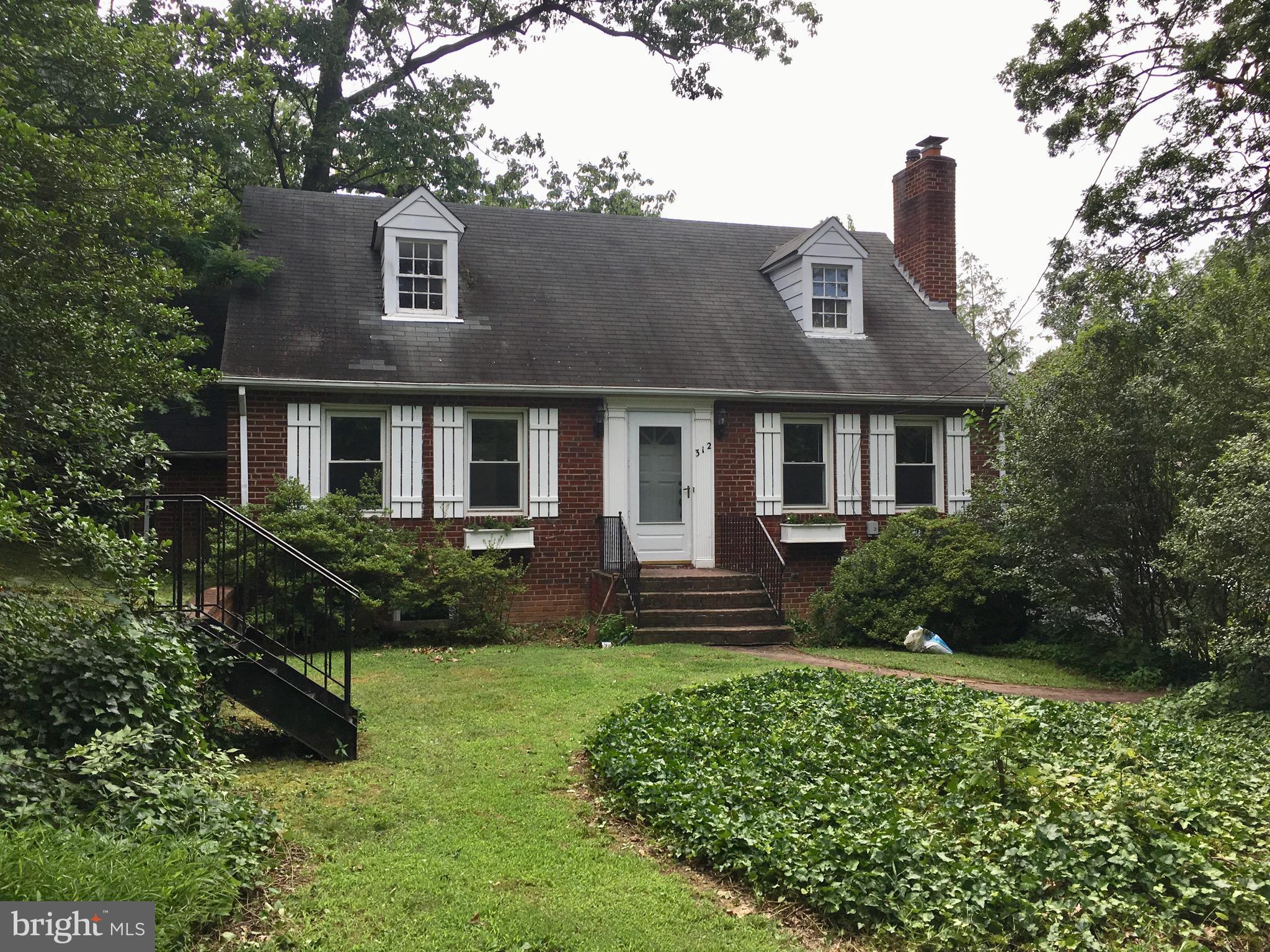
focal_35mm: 29
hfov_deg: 61.7
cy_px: 476
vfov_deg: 48.2
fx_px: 1064
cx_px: 635
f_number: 2.2
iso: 25
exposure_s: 1/519
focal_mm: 4.15
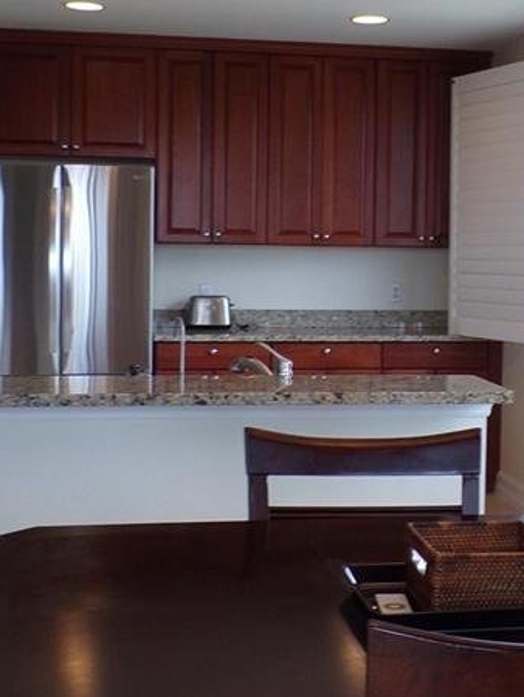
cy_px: 285
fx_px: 1291
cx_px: 395
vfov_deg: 30.2
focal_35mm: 64
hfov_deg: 22.7
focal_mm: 4.3
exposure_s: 1/50
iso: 80
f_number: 3
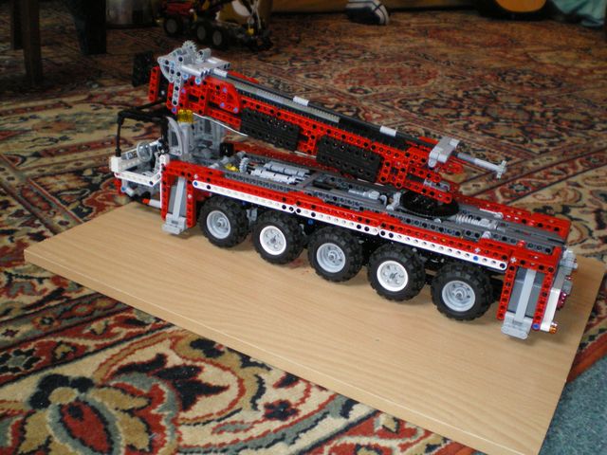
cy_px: 228
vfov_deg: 37.7
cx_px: 304
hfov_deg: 49.0
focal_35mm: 38
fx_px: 666
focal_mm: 6.3
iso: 400
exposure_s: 1/30
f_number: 3.1
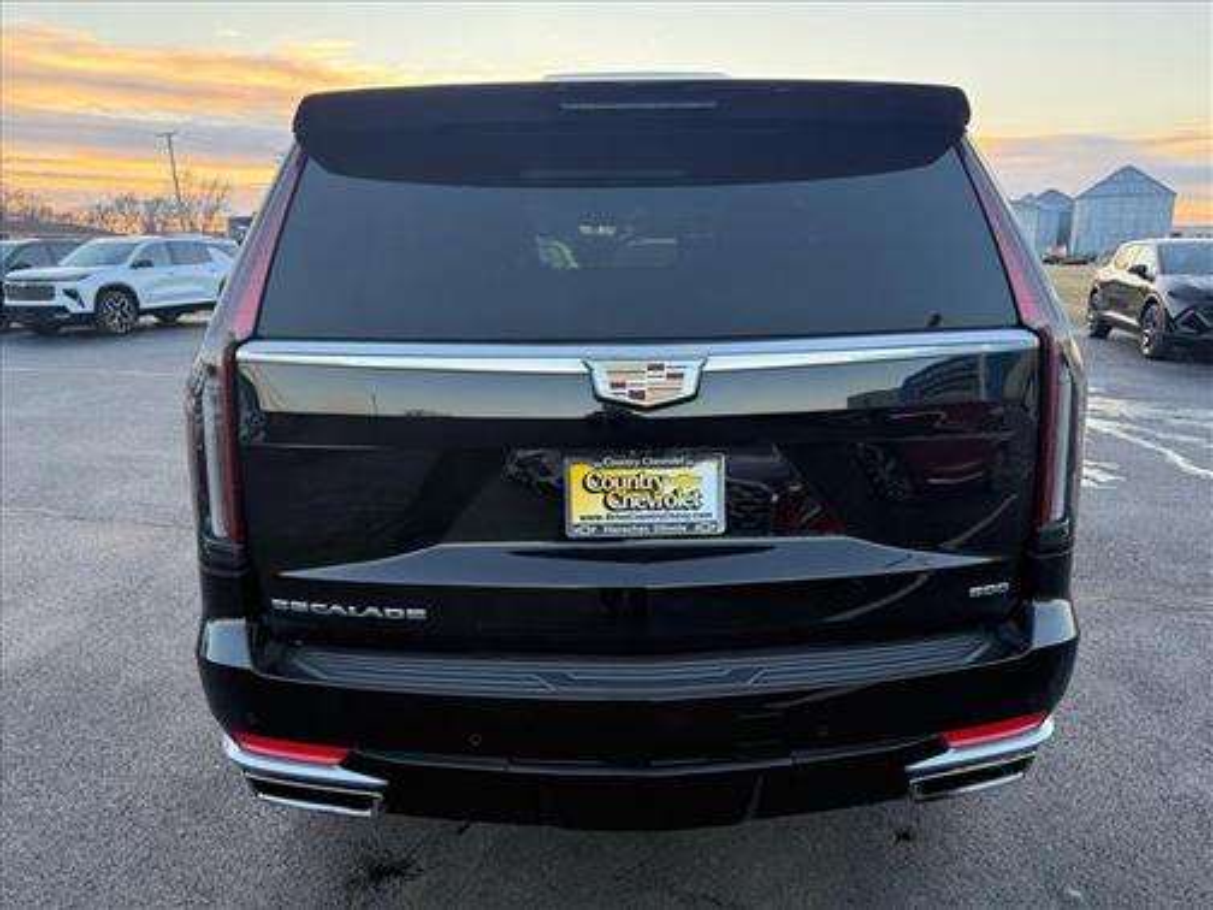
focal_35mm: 24
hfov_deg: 71.6
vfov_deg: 56.8
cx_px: 606
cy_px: 455
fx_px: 841
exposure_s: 1/228
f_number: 1.78
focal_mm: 6.76
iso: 160
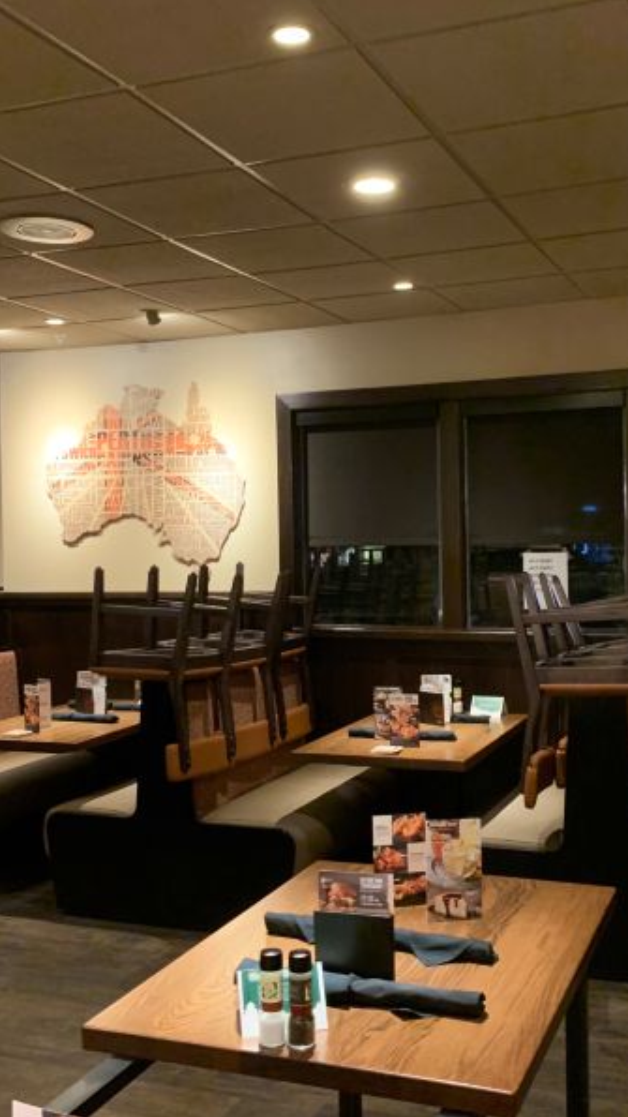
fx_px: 1126
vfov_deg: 52.8
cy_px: 557
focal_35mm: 38
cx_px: 356
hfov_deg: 31.1
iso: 640
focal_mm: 4.25
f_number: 1.8
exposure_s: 1/30
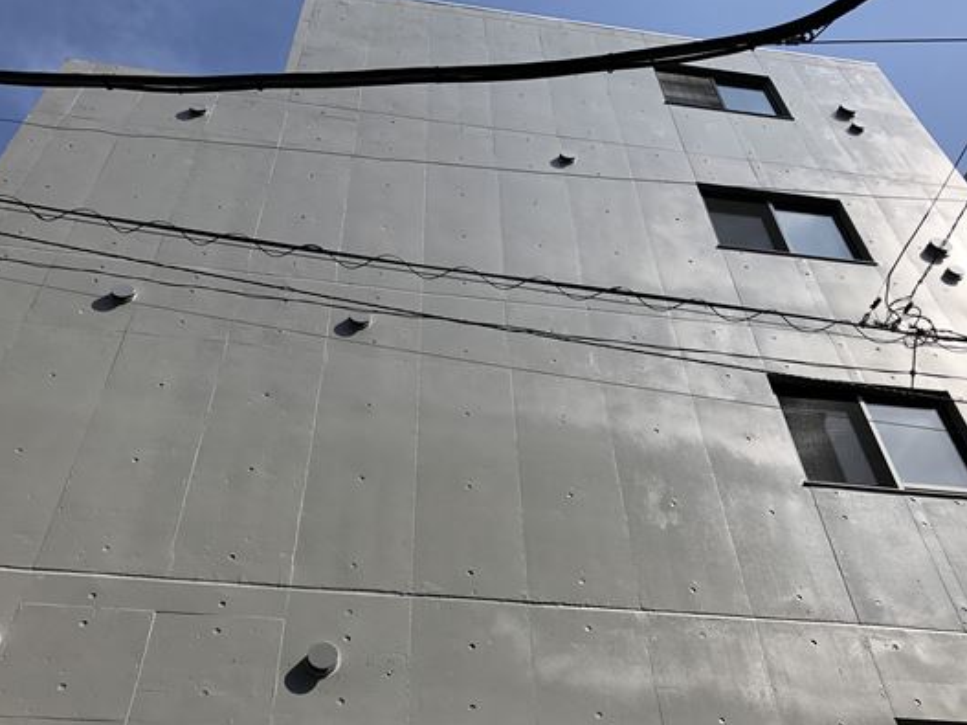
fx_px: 950
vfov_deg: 41.7
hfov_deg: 54.0
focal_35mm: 34
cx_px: 483
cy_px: 404
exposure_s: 1/2667
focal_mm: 3.99
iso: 20
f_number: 1.8
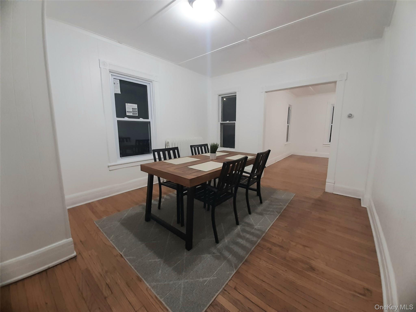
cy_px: 156
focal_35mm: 13
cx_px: 208
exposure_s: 1/24
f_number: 2.2
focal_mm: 1.42
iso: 200
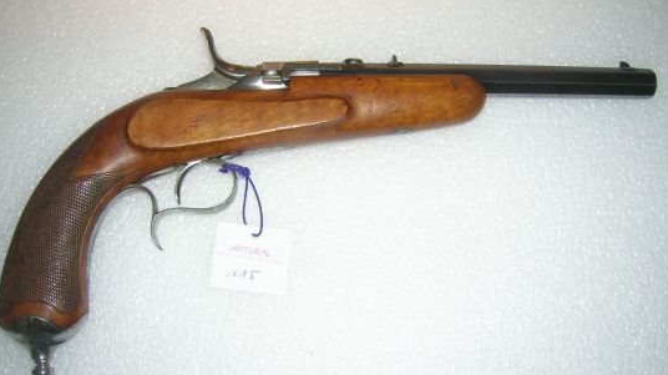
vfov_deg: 31.2
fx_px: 673
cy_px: 194
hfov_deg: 52.8
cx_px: 339
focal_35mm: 38
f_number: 2.9
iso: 50
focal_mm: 5.7
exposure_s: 1/60.1
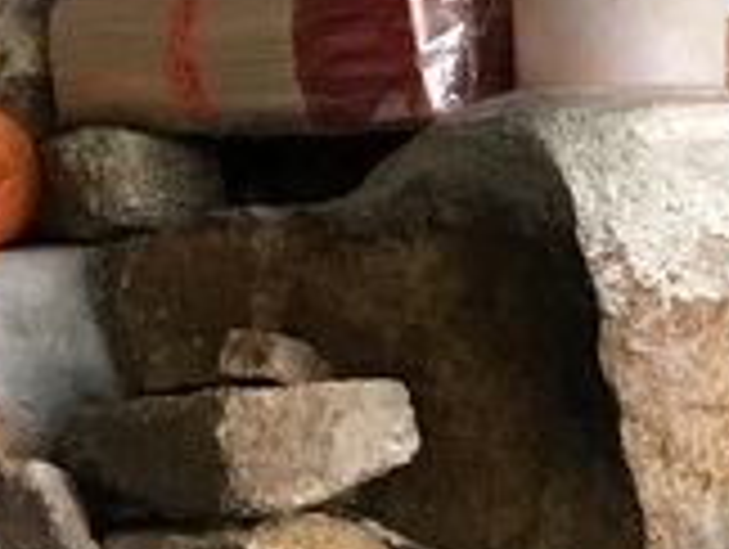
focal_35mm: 143
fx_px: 3016
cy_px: 236
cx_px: 1588
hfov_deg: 11.9
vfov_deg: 10.4
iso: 64
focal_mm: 4.15
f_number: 2.2
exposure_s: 1/17
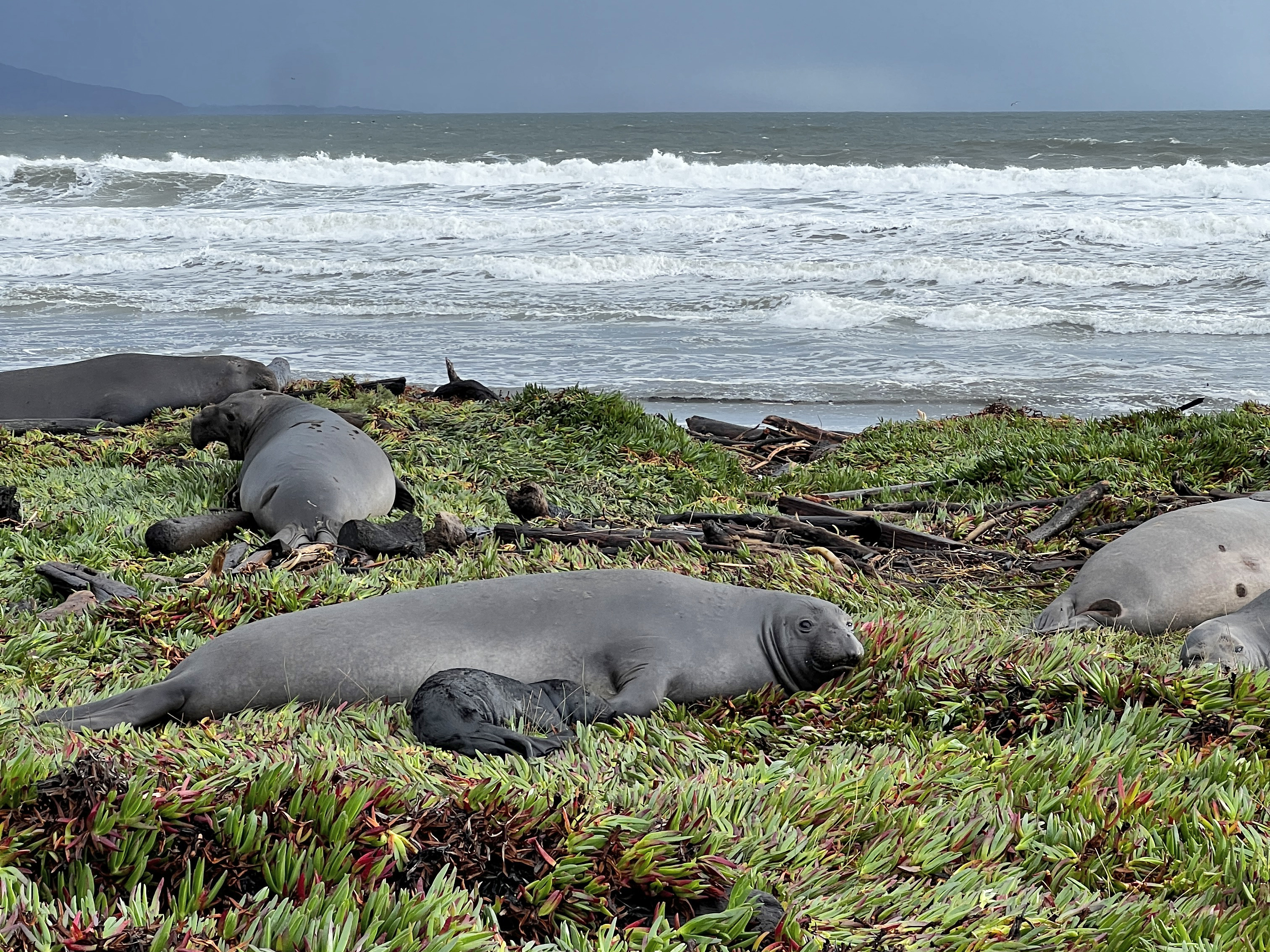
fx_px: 2825
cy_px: 476
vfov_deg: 19.1
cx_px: 635
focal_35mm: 77
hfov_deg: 25.3
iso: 32
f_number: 2.8
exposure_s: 1/227
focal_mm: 9
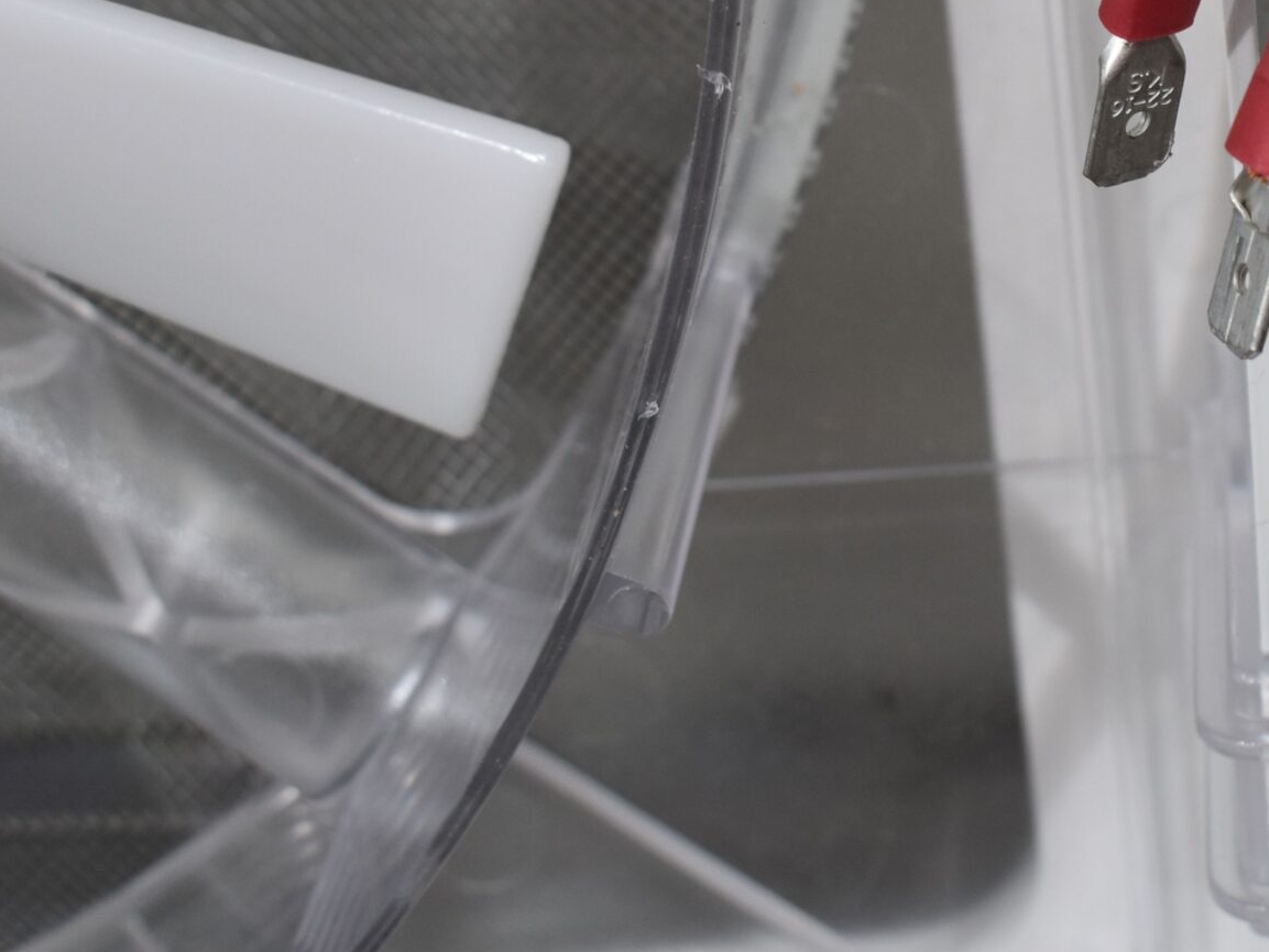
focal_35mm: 80
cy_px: 30
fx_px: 2936
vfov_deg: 18.0
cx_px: 1214
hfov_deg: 23.5
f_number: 7.1
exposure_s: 1/60
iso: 400
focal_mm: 25
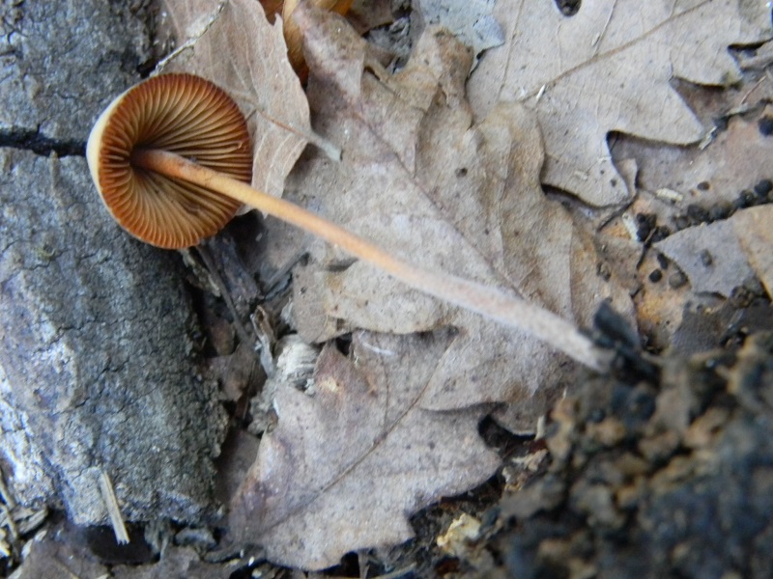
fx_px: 1853
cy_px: 290
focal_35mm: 83
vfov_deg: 17.8
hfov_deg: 23.6
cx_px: 386
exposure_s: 1/5.3
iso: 400
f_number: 4.5
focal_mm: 15.1
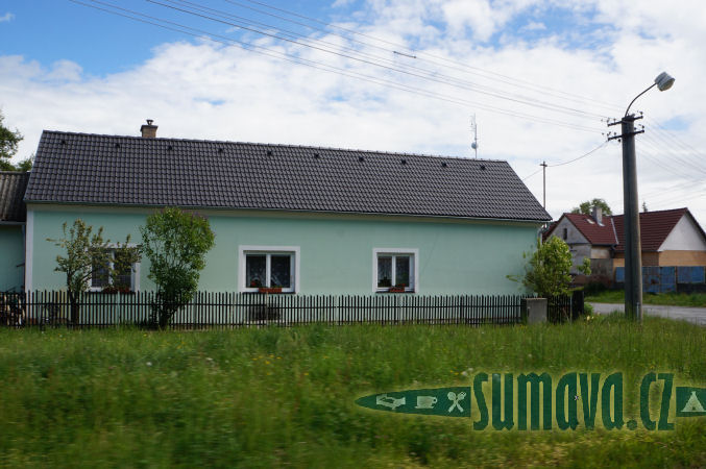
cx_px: 353
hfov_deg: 67.4
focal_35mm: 27
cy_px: 234
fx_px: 529
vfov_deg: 47.8
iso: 200
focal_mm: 18
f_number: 14
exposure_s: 1/160
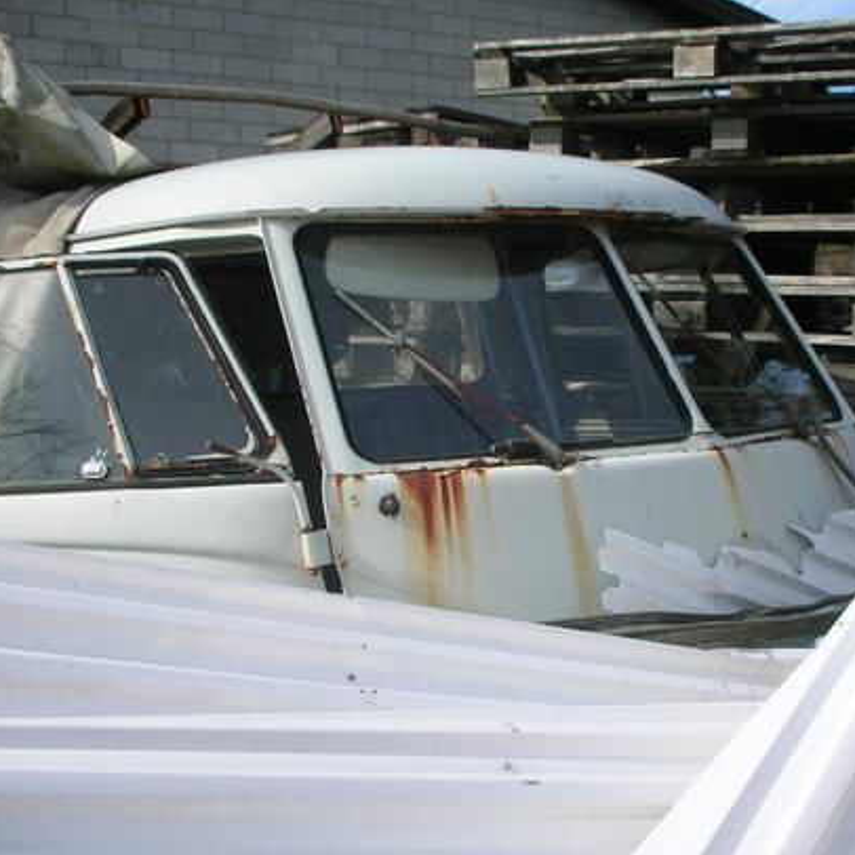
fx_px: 1537
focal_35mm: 55
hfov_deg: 31.1
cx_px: 468
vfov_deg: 31.1
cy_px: 432
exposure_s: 1/78.7
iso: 50
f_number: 9.9
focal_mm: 7.7
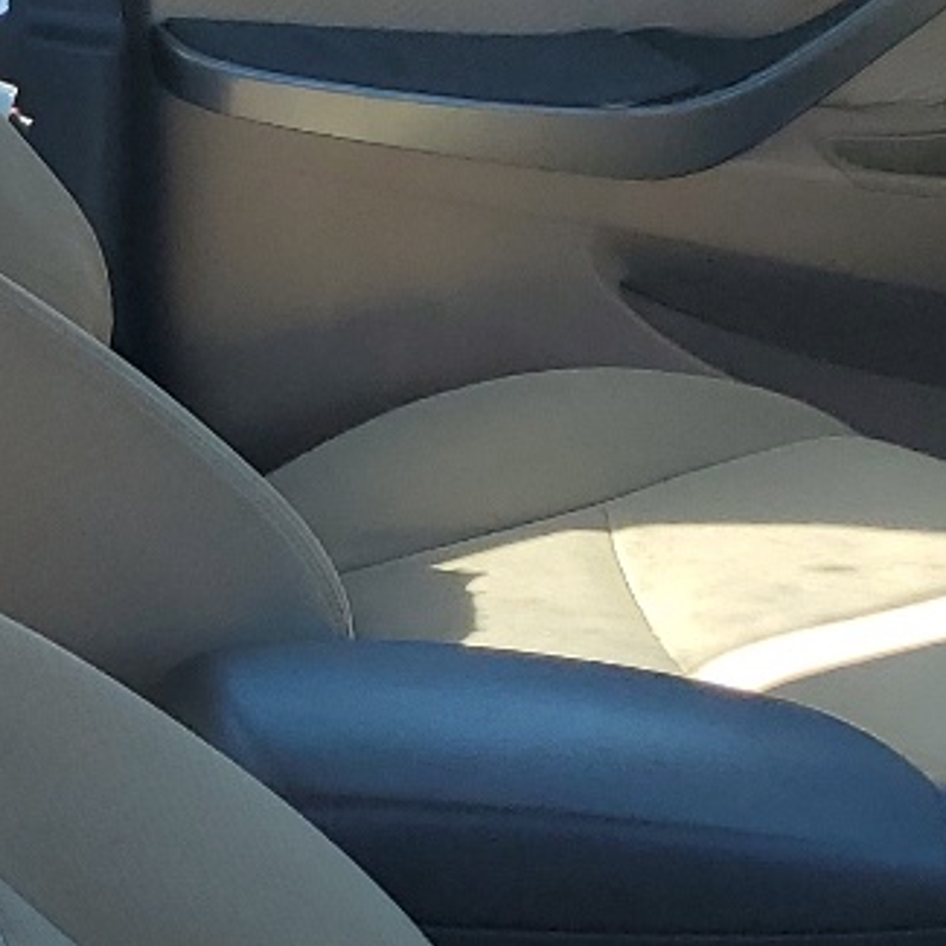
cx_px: -1094
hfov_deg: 12.9
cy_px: 771
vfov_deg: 15.3
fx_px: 3494
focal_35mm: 113
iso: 50
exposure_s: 1/526
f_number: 1.5
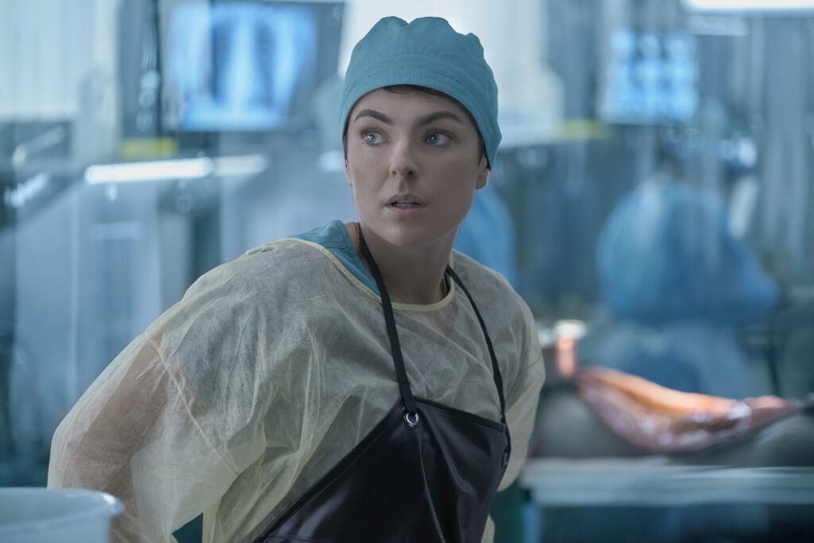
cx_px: 407
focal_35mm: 142
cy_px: 272
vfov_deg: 9.7
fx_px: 3211
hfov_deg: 14.4
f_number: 4
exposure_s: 1/100
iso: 3200
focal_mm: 142
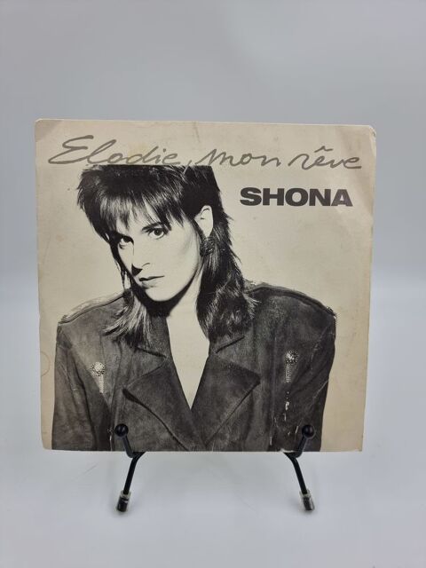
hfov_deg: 56.8
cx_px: 213
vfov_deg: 71.6
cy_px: 284
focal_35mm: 24
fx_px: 394
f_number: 1.8
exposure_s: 1/136
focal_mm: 6.7
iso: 50
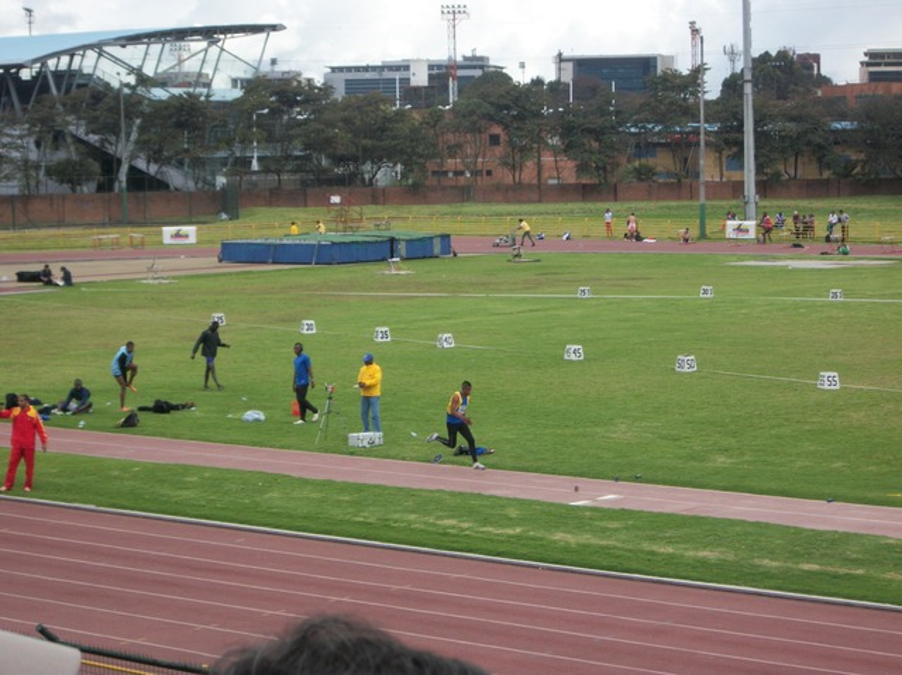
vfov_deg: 15.4
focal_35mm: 96
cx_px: 451
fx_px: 2500
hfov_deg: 20.5
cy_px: 338
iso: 80
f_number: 5.2
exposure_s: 1/400
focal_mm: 17.1
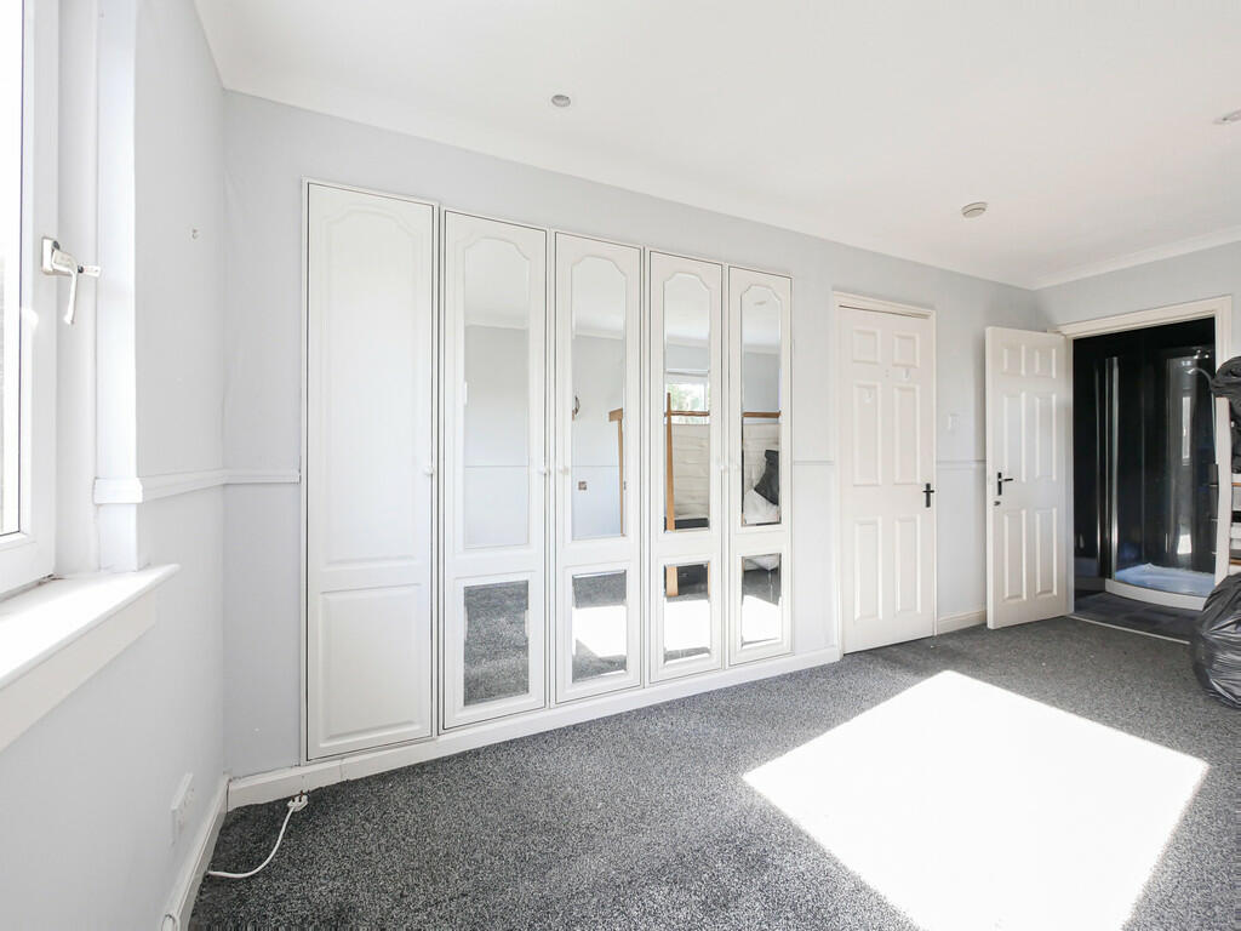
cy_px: 466
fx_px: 502
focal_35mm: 14
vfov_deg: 85.7
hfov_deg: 102.1
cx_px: 620
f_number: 4
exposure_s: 1/60
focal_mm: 7
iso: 640
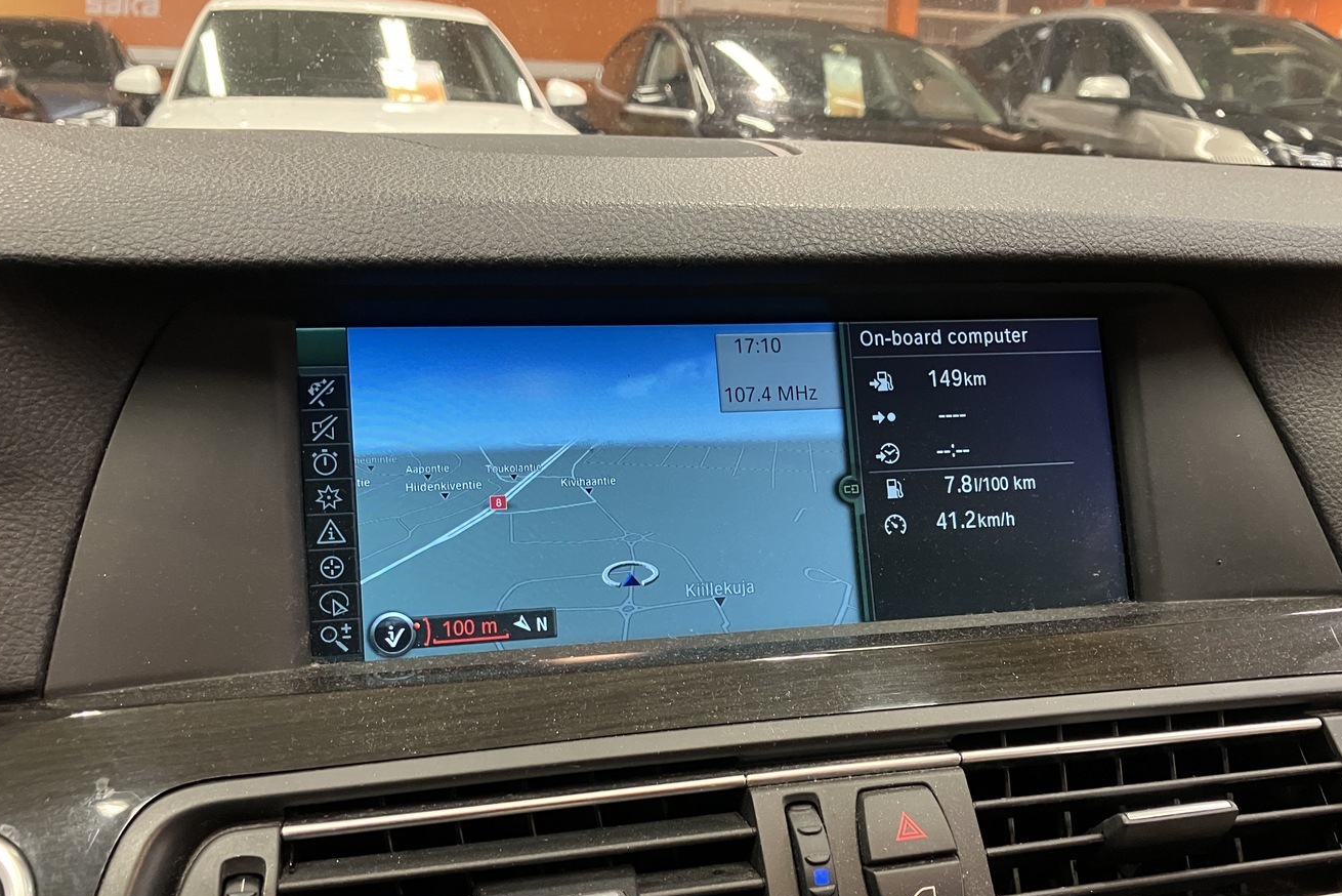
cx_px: 725
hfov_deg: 58.6
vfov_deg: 41.0
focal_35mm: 32
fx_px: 1193
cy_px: 529
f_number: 1.8
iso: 320
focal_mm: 3.99
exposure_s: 1/54
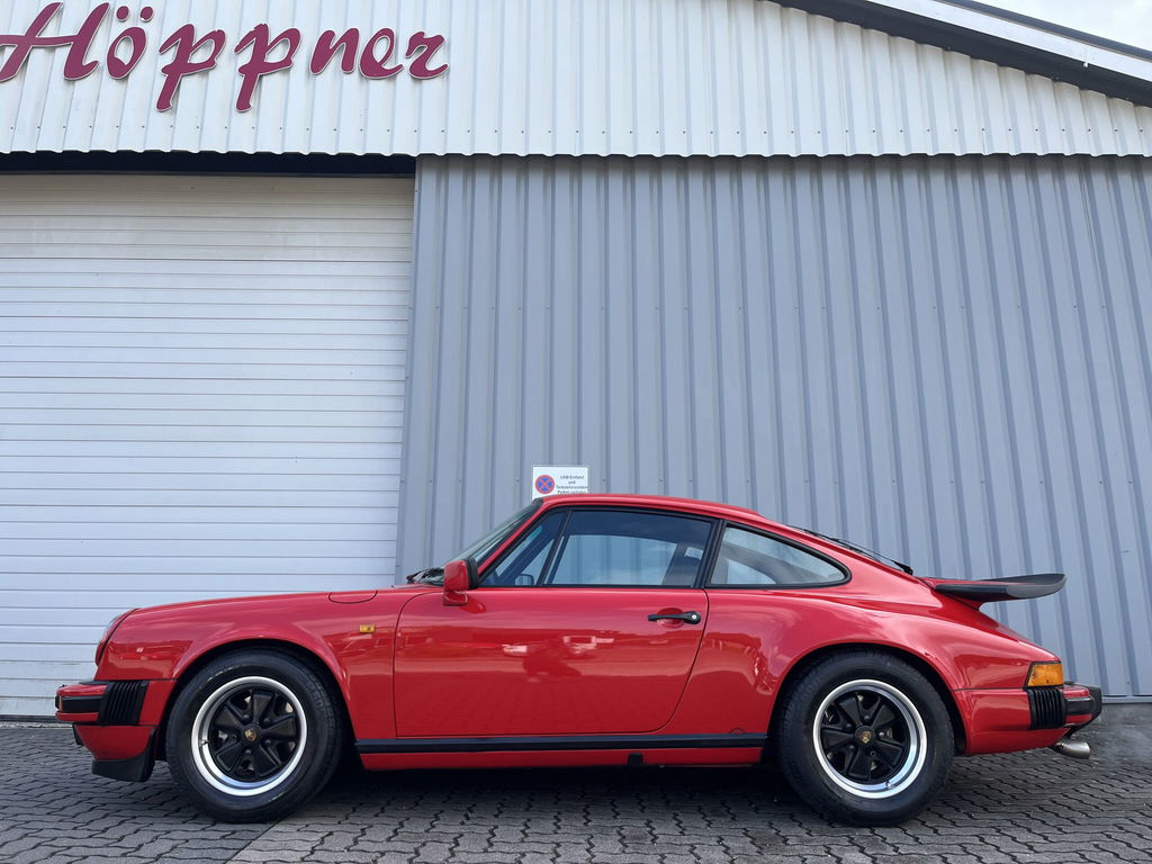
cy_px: 432
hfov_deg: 67.3
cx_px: 576
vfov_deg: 53.1
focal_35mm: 26
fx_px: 865
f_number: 1.6
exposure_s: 1/1117
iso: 50
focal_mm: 5.1
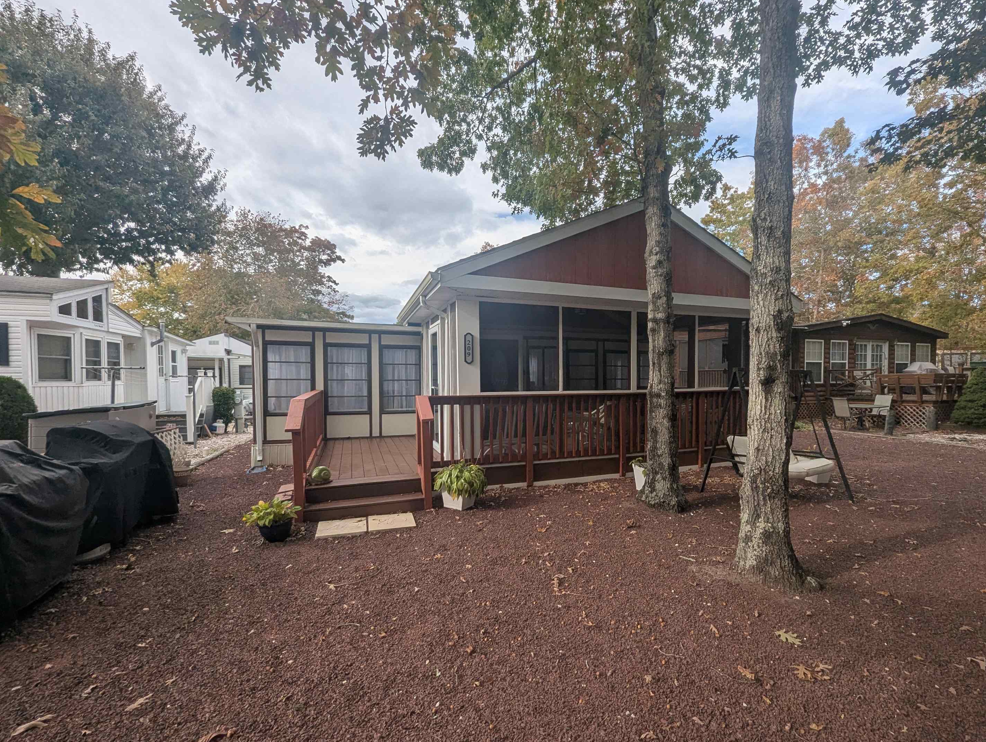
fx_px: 399
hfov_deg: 101.8
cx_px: 530
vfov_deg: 85.8
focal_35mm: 14
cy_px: 383
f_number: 2.2
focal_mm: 1.95
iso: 47
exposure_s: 1/712
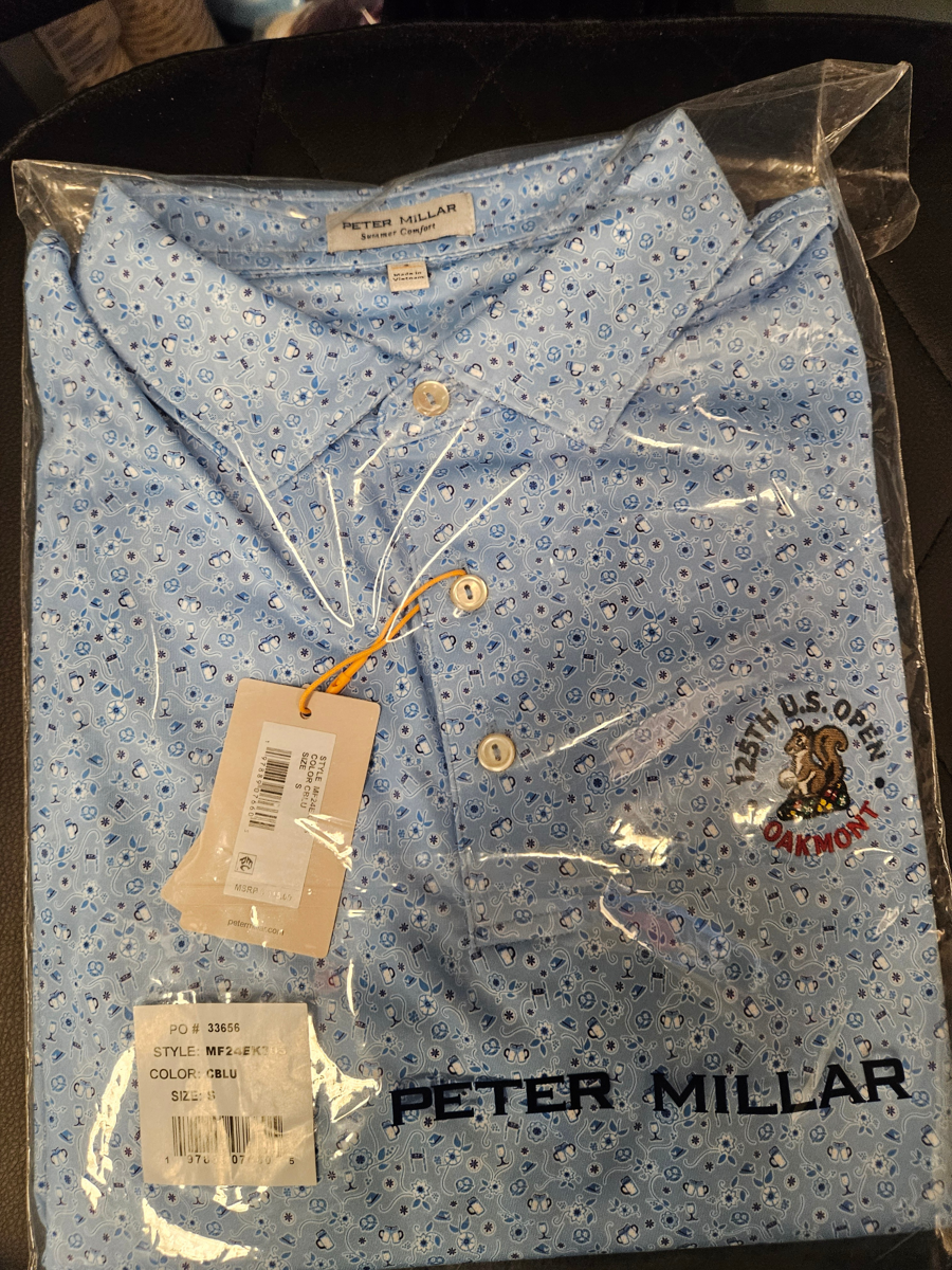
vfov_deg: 73.9
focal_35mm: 23
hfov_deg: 58.9
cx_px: 476
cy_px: 635
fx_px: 843
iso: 500
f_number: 1.8
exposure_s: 1/120
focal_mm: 5.4
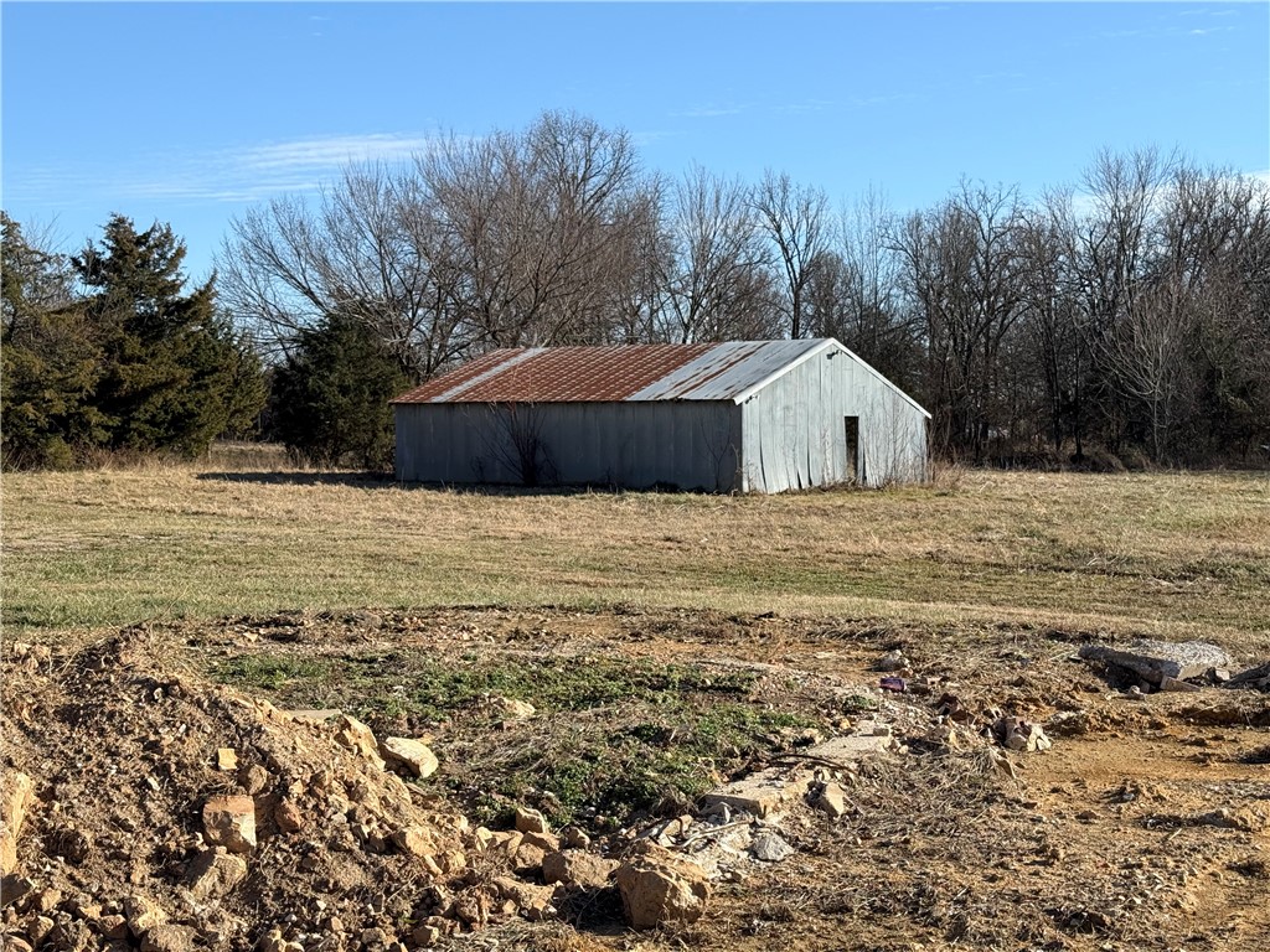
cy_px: 476
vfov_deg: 30.3
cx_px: 635
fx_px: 1761
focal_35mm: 48
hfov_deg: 39.7
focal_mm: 6.76
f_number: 1.78
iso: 64
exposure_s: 1/3534
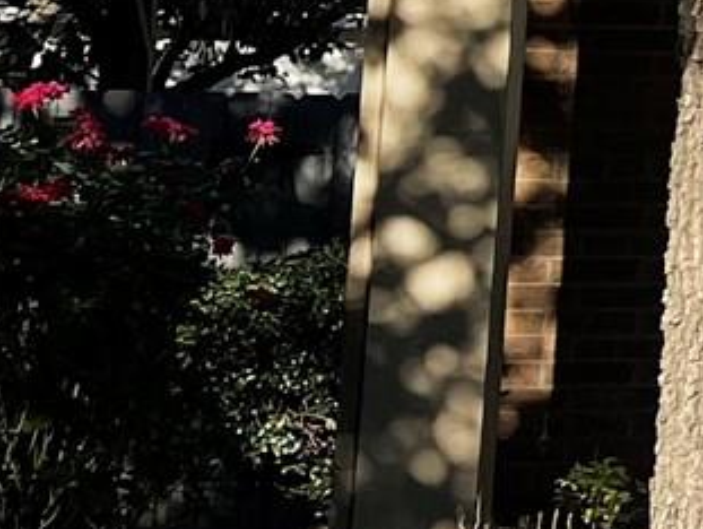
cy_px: -233
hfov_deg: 8.8
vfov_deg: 8.5
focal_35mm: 171
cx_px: 2299
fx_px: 3477
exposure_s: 1/1795
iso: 32
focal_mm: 5.1
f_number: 1.6
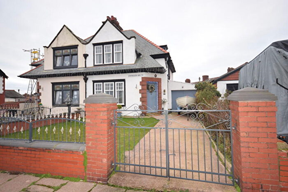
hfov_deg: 85.4
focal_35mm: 20
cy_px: 96
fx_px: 156
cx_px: 144
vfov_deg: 63.2
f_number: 5.6
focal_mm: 13
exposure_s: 1/125
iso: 360
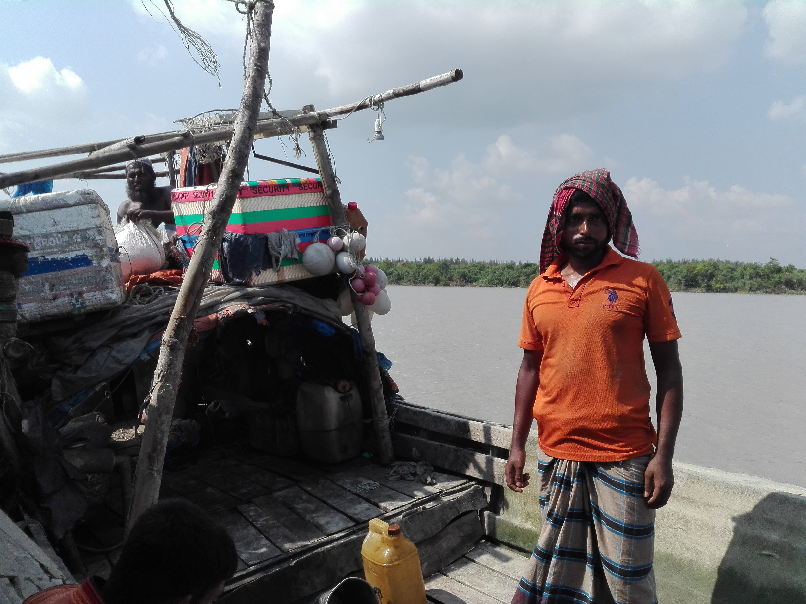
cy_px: 302
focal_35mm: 27
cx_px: 403
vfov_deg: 51.4
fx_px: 629
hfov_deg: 65.3
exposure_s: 1/1545
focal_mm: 3.79
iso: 100
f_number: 2
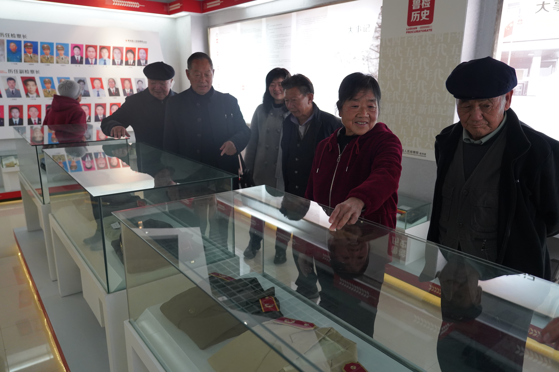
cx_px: 280
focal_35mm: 25
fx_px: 388
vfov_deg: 51.3
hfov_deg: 71.5
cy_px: 186
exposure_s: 1/160
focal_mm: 25
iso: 3200
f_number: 4
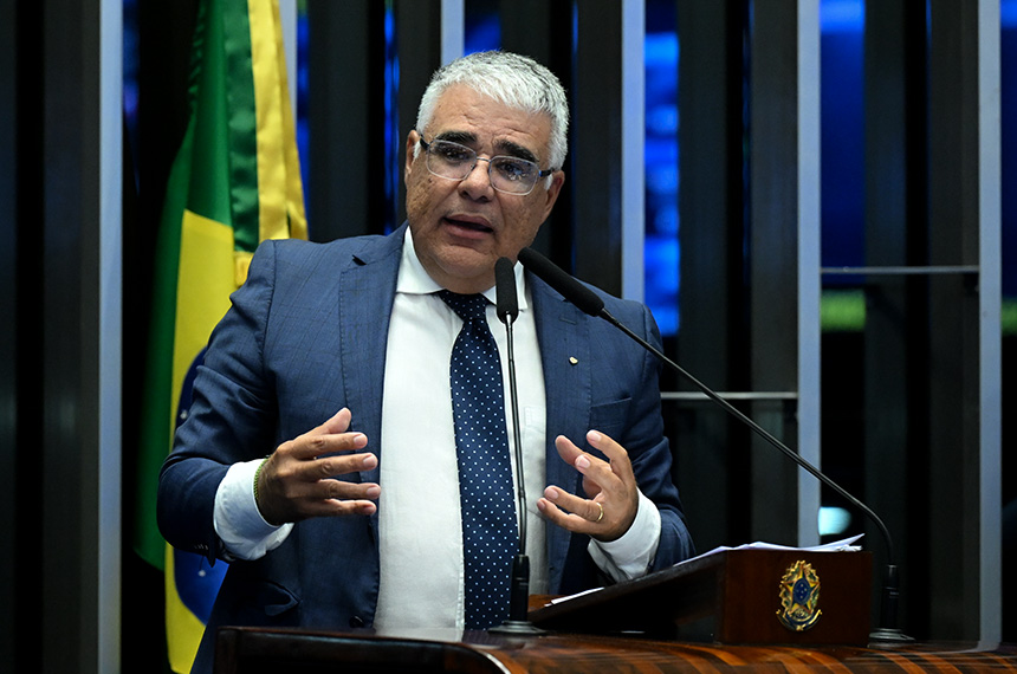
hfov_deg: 10.3
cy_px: 337
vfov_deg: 6.8
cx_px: 508
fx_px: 5639
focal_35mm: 200
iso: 5000
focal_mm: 200
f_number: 4
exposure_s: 1/160
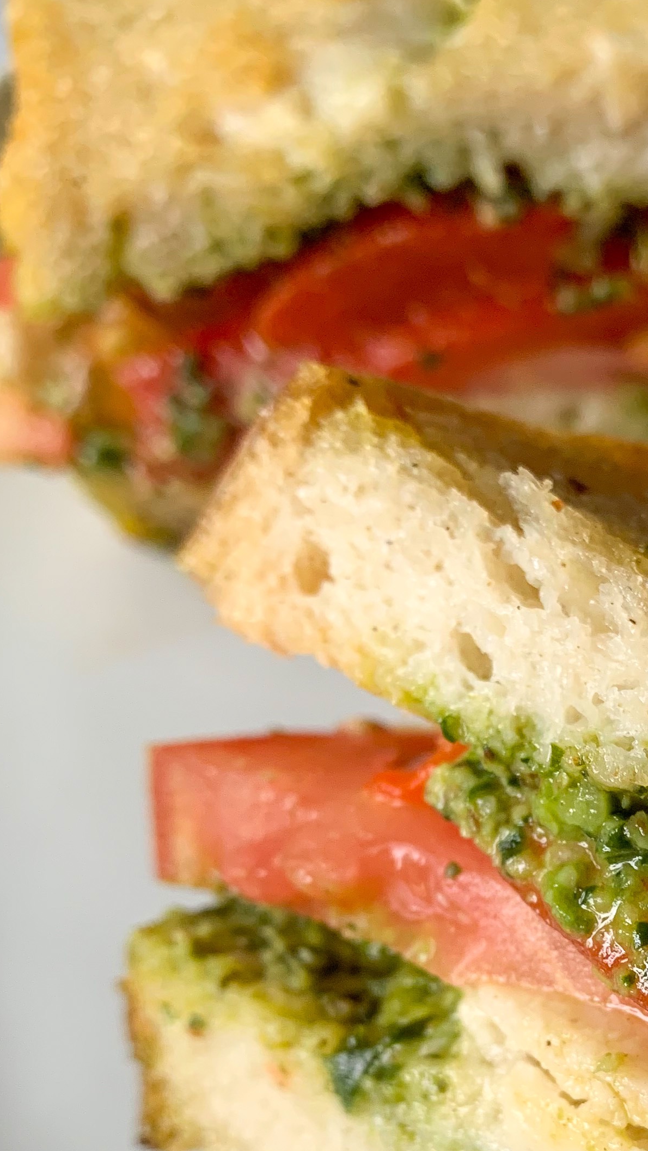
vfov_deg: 37.2
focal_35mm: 54
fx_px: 1649
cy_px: 910
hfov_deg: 21.2
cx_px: 705
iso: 80
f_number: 1.8
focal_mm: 4.25
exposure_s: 1/120
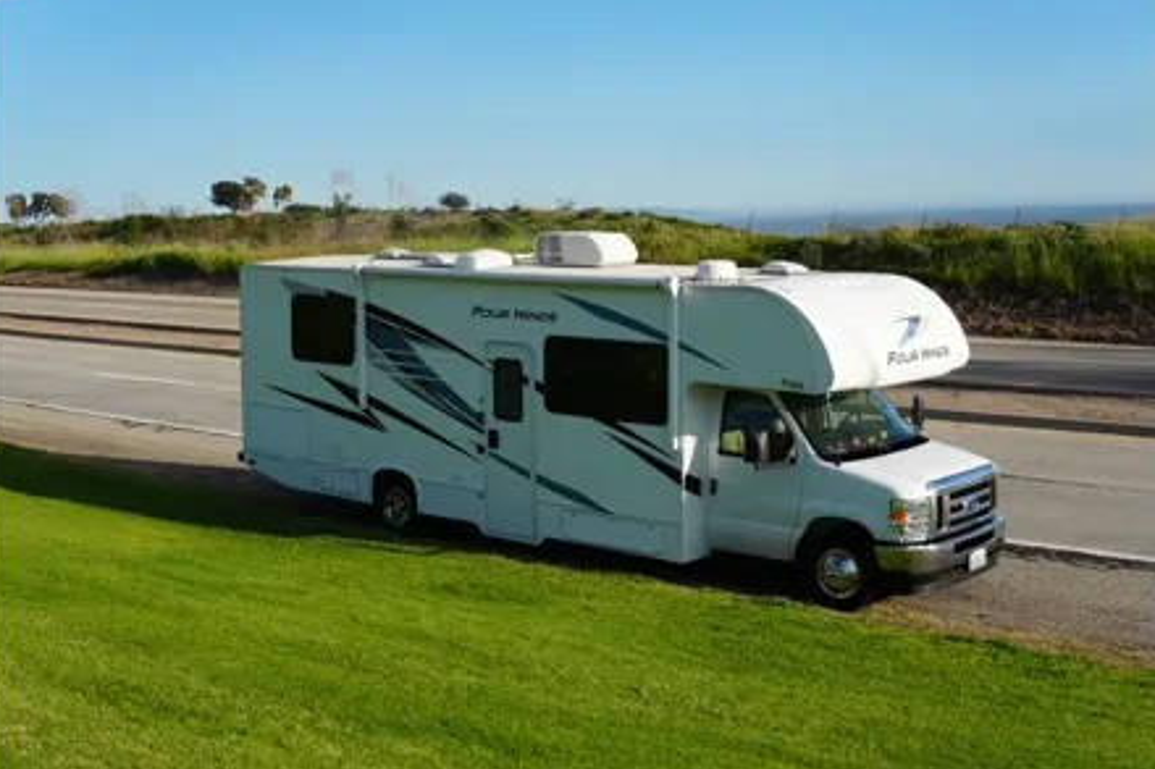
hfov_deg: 42.8
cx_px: 575
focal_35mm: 46
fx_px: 1475
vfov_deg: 29.2
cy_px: 386
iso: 100
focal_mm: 30
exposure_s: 1/160
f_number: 10
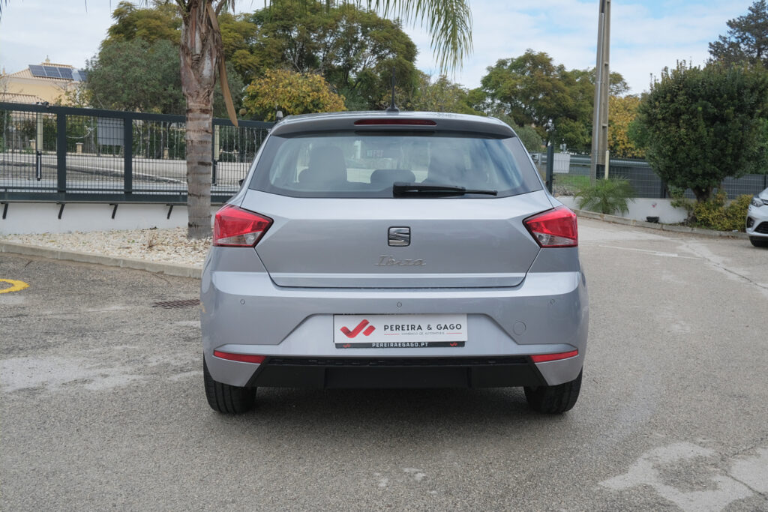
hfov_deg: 51.9
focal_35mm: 37
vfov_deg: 36.0
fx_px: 789
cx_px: 384
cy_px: 256
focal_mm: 24.9
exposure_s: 1/200
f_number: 9
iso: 400
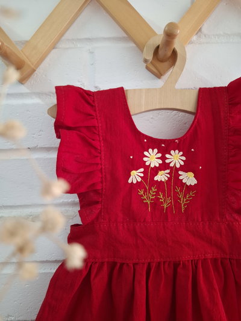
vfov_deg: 73.9
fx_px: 213
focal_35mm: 23
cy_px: 160
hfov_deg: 58.9
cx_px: 120
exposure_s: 1/50
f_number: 1.8
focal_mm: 5.54
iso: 200
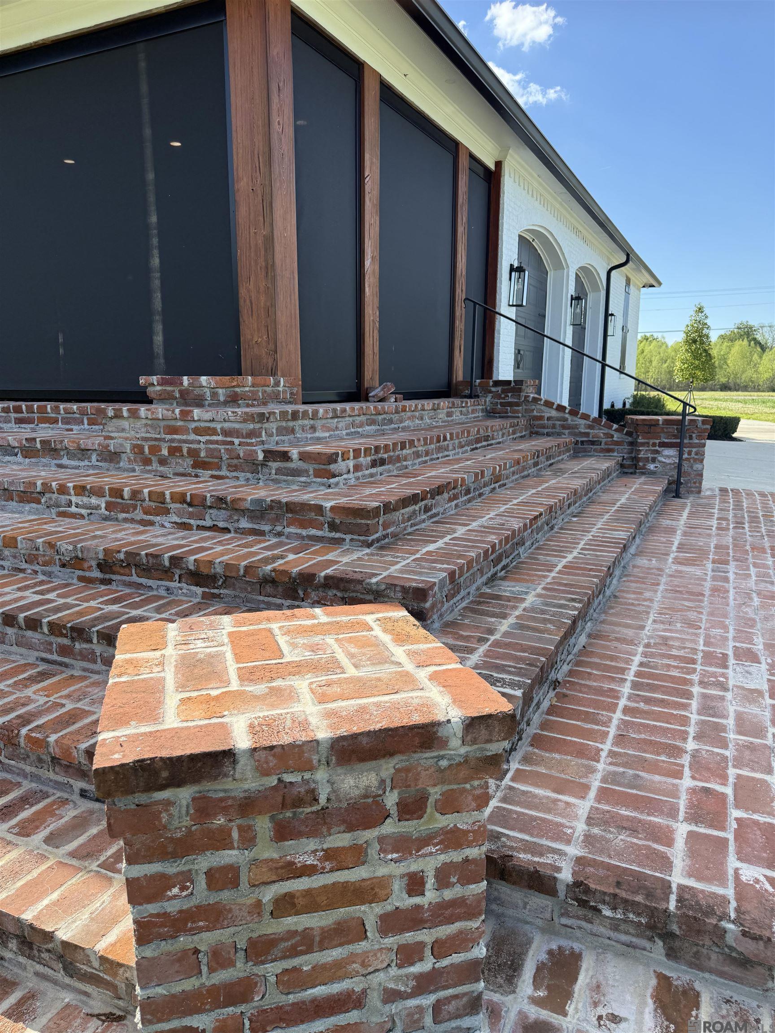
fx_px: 716
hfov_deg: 56.8
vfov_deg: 71.6
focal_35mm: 24
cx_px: 388
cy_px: 516
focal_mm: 6.76
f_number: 1.78
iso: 80
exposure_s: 1/2232
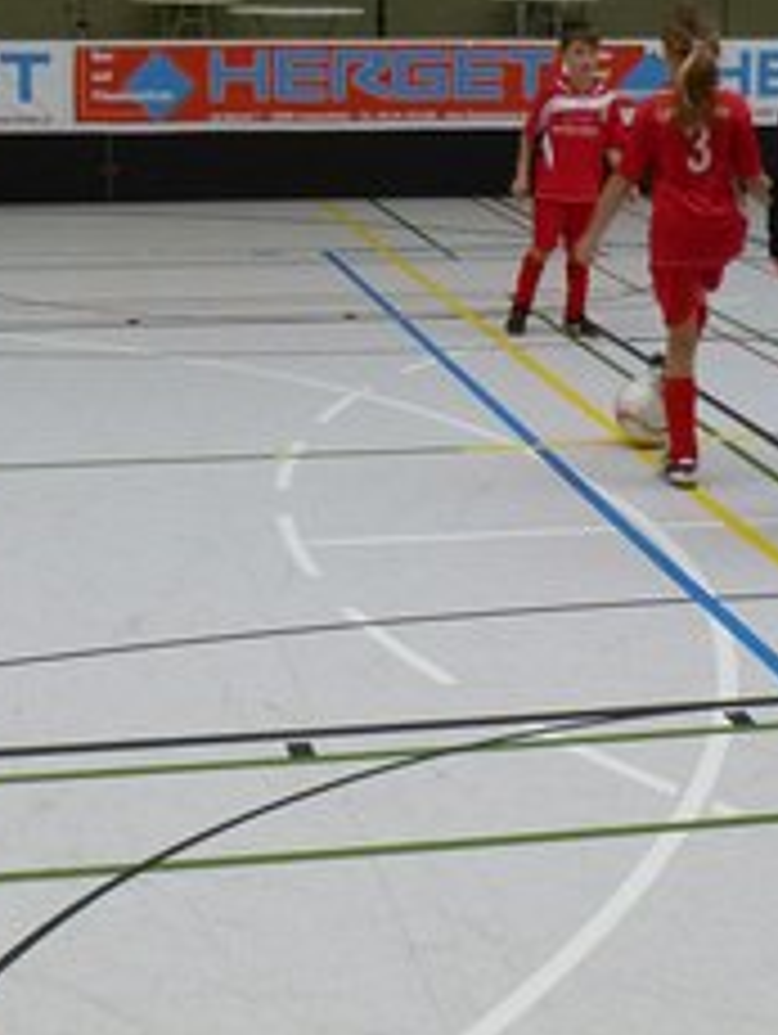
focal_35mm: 73
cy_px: 277
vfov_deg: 26.4
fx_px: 2184
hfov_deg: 20.2
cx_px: 499
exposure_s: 1/60
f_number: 3.3
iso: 200
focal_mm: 4.3
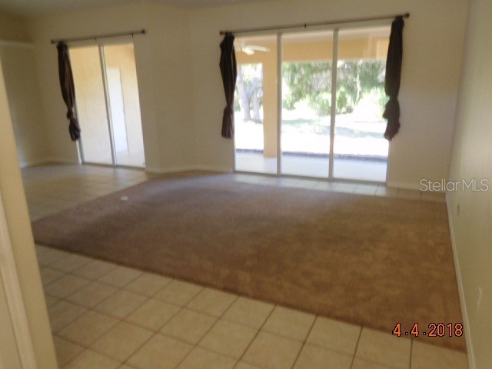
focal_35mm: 25
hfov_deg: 69.4
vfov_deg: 54.9
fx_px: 355
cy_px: 184
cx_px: 246
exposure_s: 1/30
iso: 220
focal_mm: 4.5
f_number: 3.4
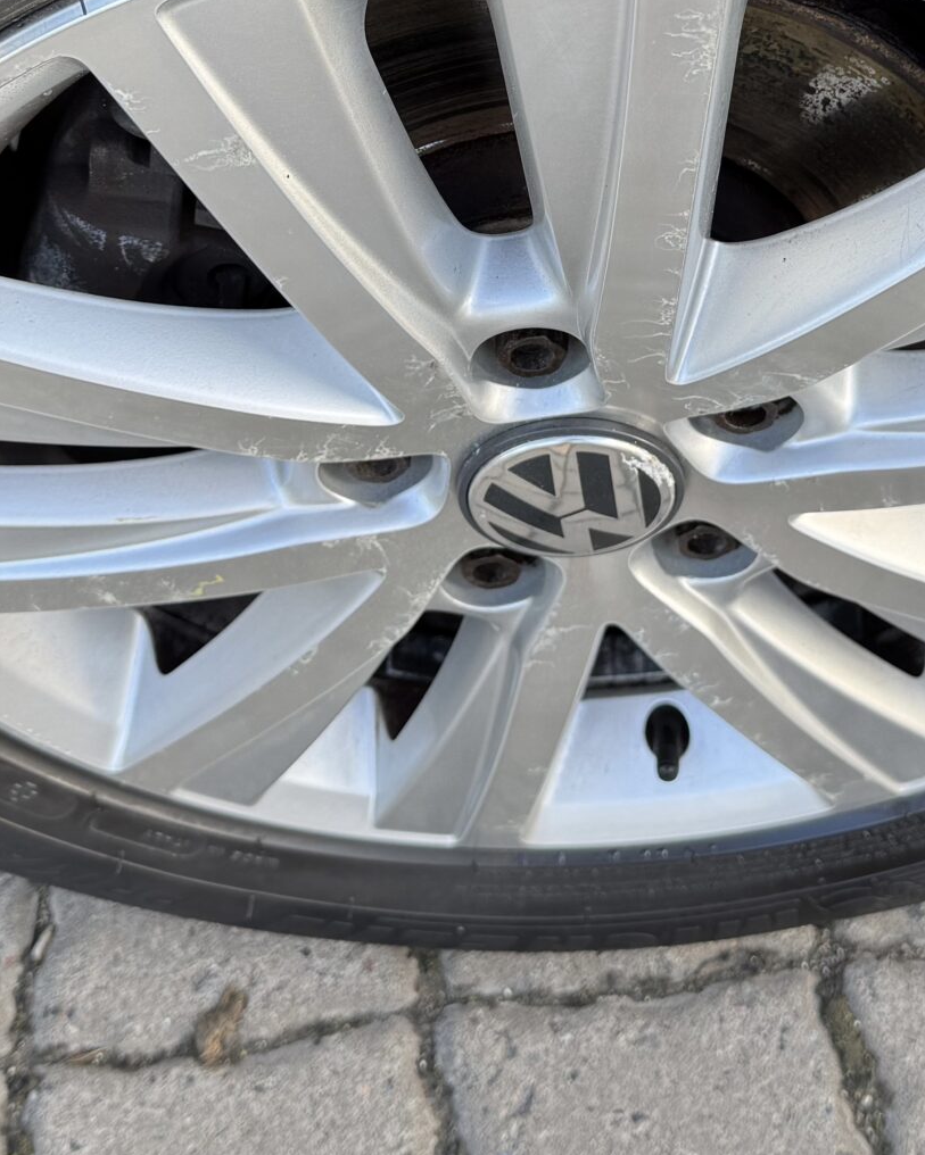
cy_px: 158
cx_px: 598
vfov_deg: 30.8
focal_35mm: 59
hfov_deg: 25.7
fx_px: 2019
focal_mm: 6.76
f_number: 1.78
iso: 64
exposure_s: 1/226
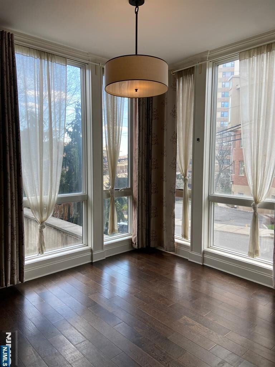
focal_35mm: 26
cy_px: 184
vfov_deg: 67.3
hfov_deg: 53.1
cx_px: 138
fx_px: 275
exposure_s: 1/250
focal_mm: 4.25
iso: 32
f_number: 1.8
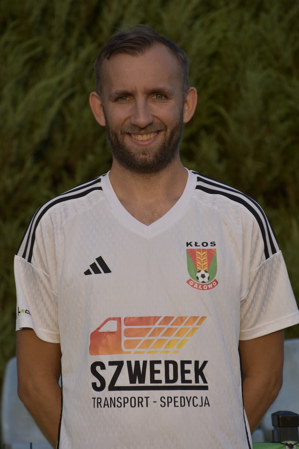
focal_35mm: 157
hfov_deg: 8.8
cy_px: 224
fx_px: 1954
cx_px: 150
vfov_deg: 13.1
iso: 125
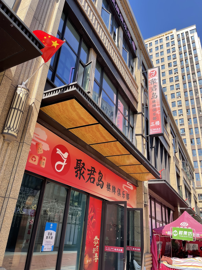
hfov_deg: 53.1
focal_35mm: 26
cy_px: 135
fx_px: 202
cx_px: 101
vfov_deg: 67.3
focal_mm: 5.1
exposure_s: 1/1109
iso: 32
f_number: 1.6
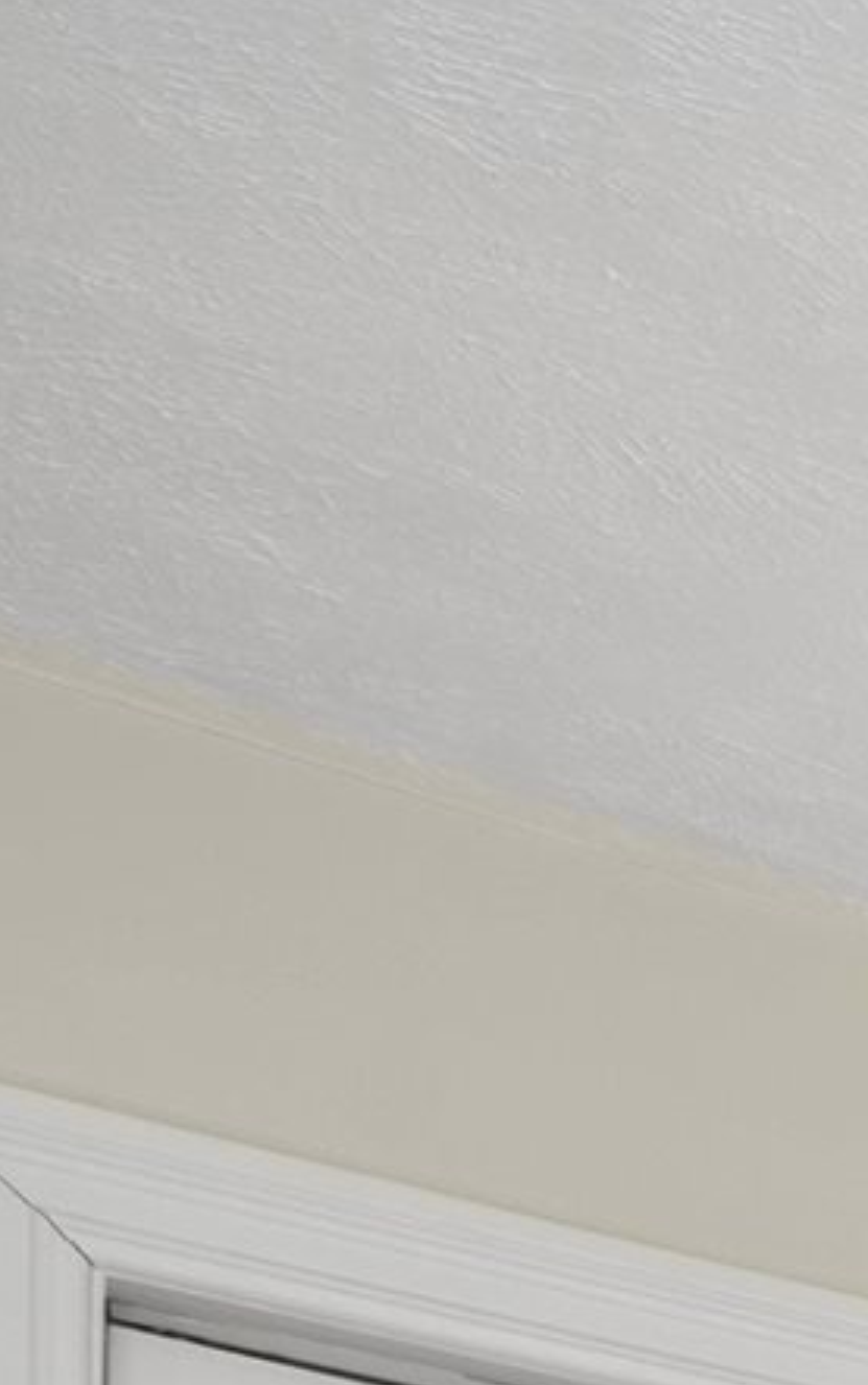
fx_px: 3873
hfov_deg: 6.8
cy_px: 2913
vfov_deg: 15.4
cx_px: 4080
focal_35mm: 103
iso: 250
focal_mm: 14.5
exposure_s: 4
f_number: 7.1
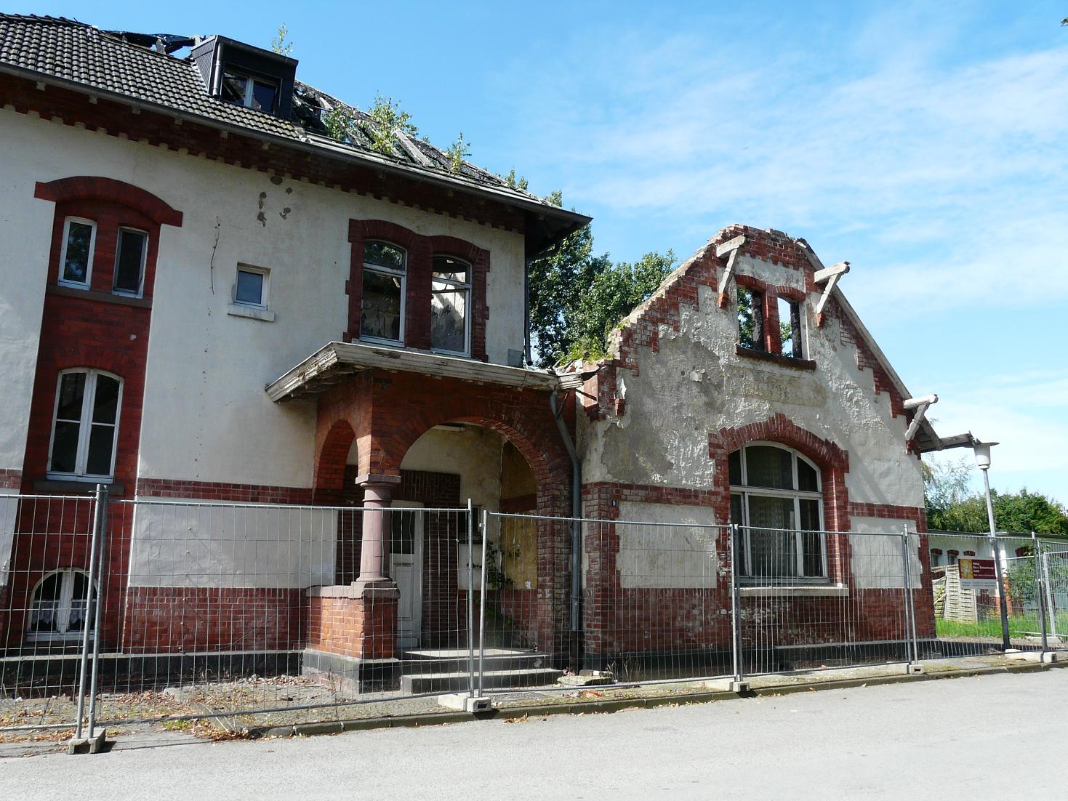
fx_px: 864
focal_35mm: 28
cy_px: 400
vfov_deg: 49.8
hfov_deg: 63.4
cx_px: 534
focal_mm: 4.6
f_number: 5.6
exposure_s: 1/250
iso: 100
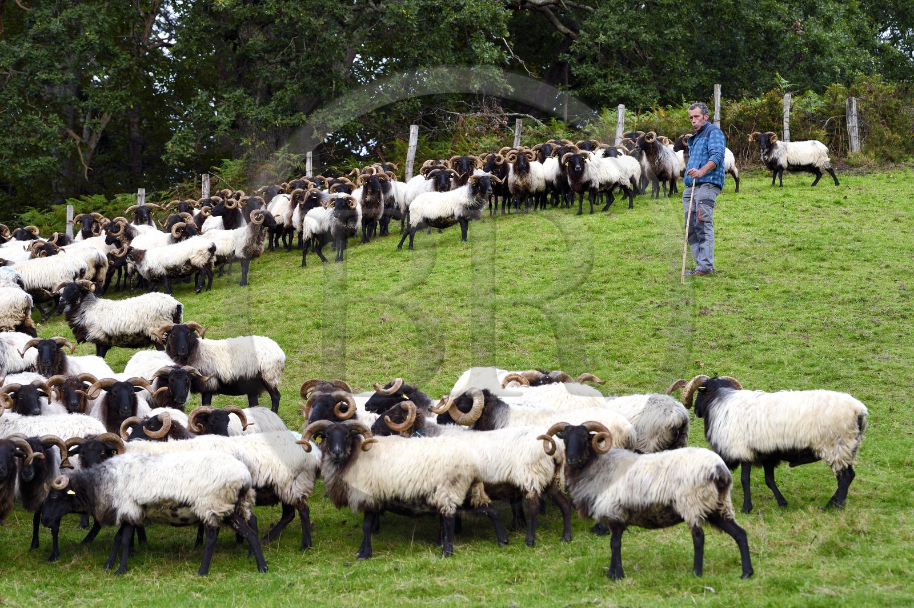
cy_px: 304
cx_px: 457
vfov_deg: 12.4
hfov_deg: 18.6
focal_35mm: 110
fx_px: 2790
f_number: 6.3
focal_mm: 110
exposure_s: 1/320
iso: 400
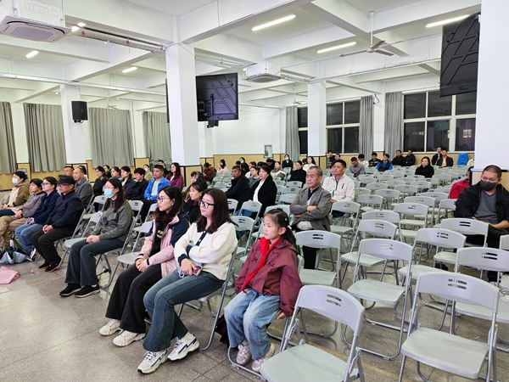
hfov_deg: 71.6
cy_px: 191
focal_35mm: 24
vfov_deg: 56.8
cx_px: 254
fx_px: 353
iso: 1000
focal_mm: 6.12
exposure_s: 1/50
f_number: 1.9
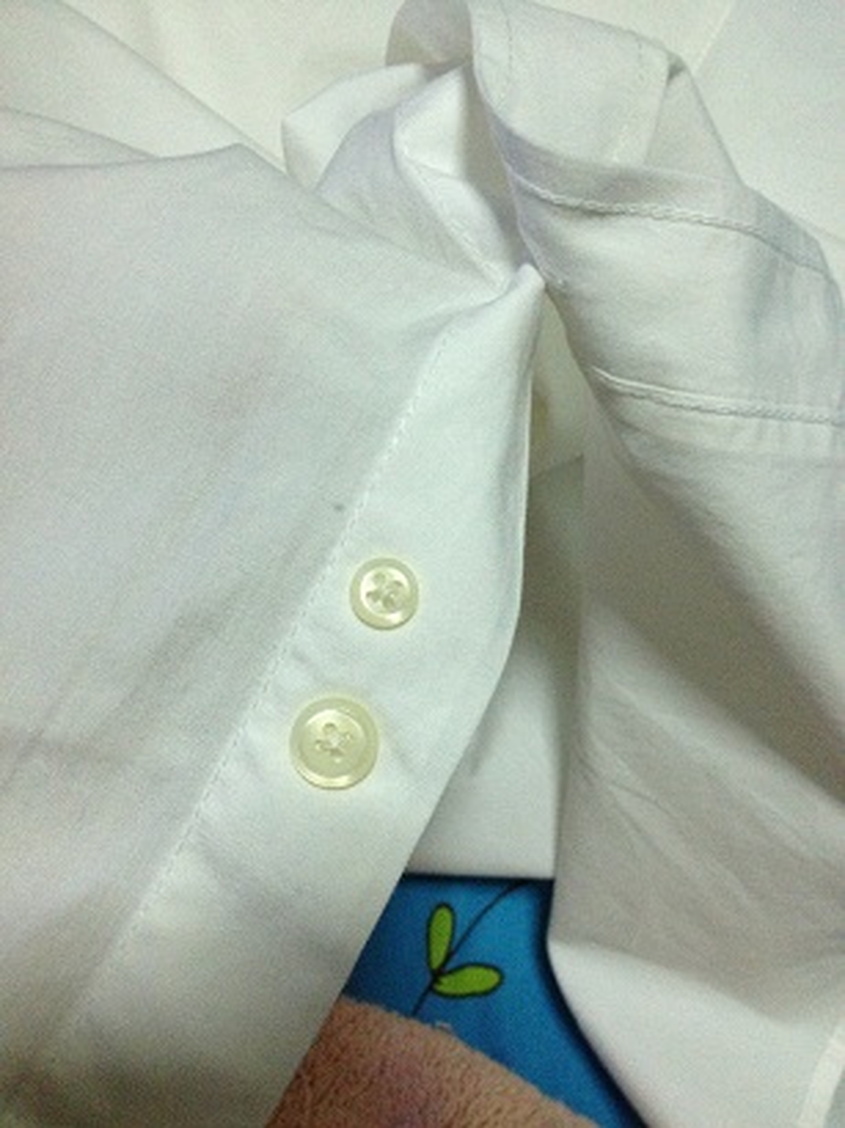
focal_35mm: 35
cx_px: 422
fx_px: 1140
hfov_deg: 40.7
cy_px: 564
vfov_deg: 52.7
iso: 320
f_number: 2.4
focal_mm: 4.28
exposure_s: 1/20
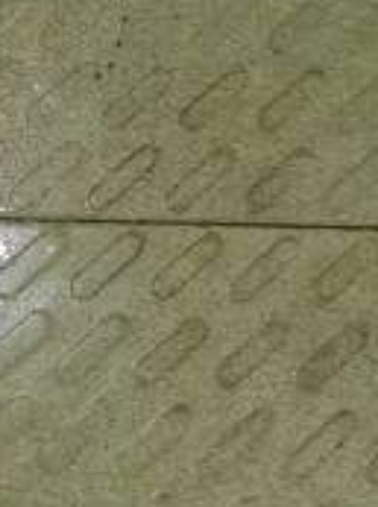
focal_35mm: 167
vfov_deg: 11.1
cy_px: -382
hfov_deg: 8.3
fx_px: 2441
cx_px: 812
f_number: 1.8
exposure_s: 1/50
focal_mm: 5.58
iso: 200
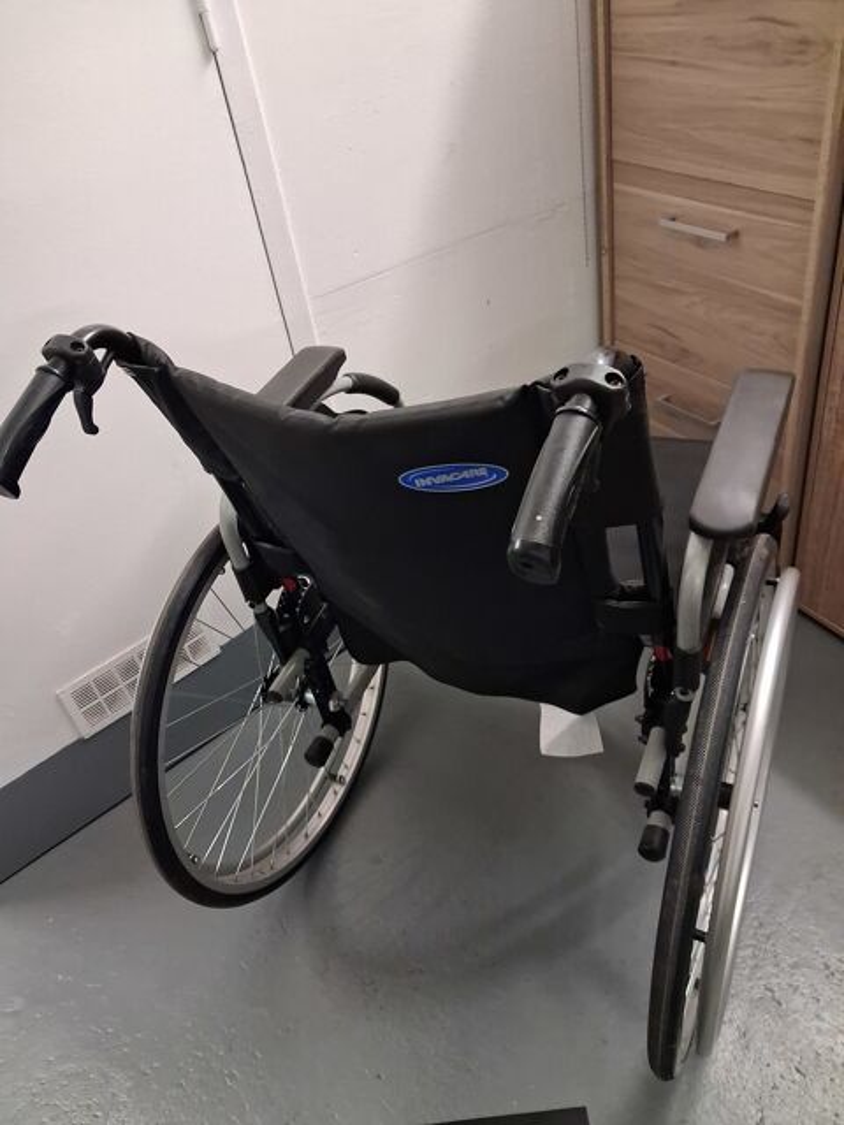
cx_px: 422
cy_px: 562
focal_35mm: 27
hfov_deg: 51.4
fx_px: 878
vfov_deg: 65.3
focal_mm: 4
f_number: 1.8
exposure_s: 1/33
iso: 640
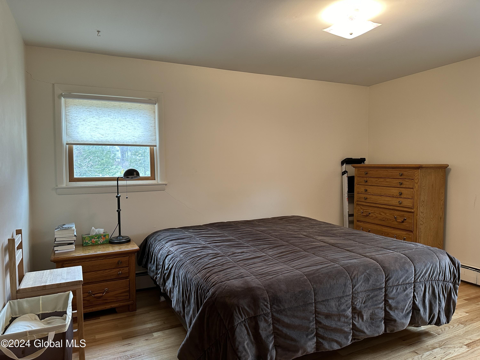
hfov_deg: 71.6
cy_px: 180
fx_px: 333
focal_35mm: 24
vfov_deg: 56.8
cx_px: 240
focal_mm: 6.86
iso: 250
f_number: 1.78
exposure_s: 1/60
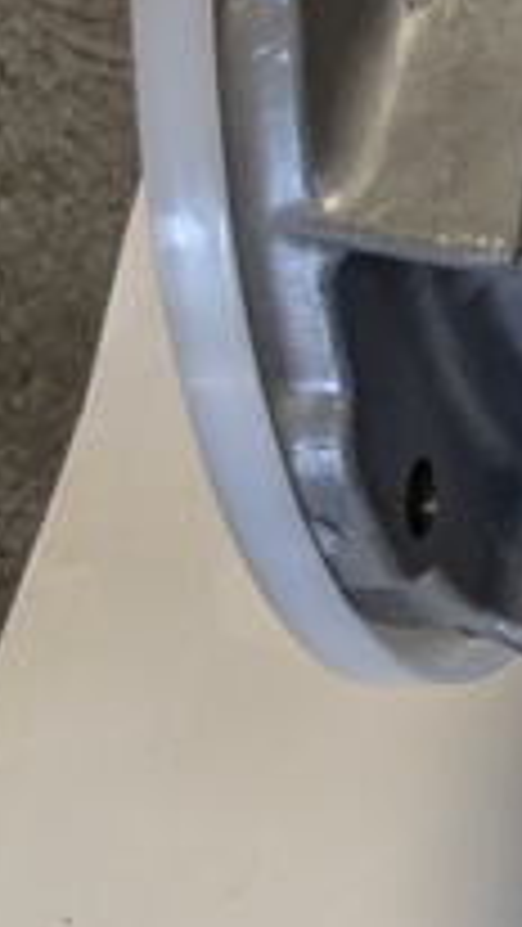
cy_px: -32
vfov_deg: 13.7
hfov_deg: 6.4
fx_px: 3786
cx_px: 2106
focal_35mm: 154
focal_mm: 4.44
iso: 59
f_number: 1.8
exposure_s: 1/120
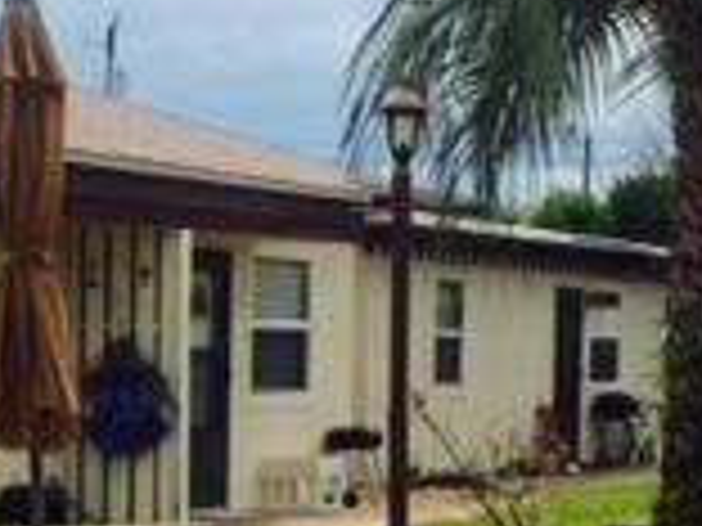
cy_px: 504
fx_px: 2413
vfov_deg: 12.3
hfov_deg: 16.5
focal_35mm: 119
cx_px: 297
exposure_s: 1/2053
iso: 32
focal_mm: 4.15
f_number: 2.2
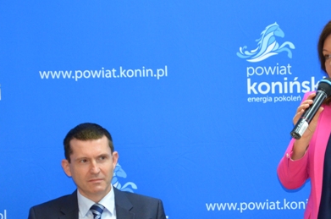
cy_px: 147
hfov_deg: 11.9
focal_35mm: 172
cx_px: 238
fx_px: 1578
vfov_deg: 7.9
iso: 2000
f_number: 5.3
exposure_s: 1/60
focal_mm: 70
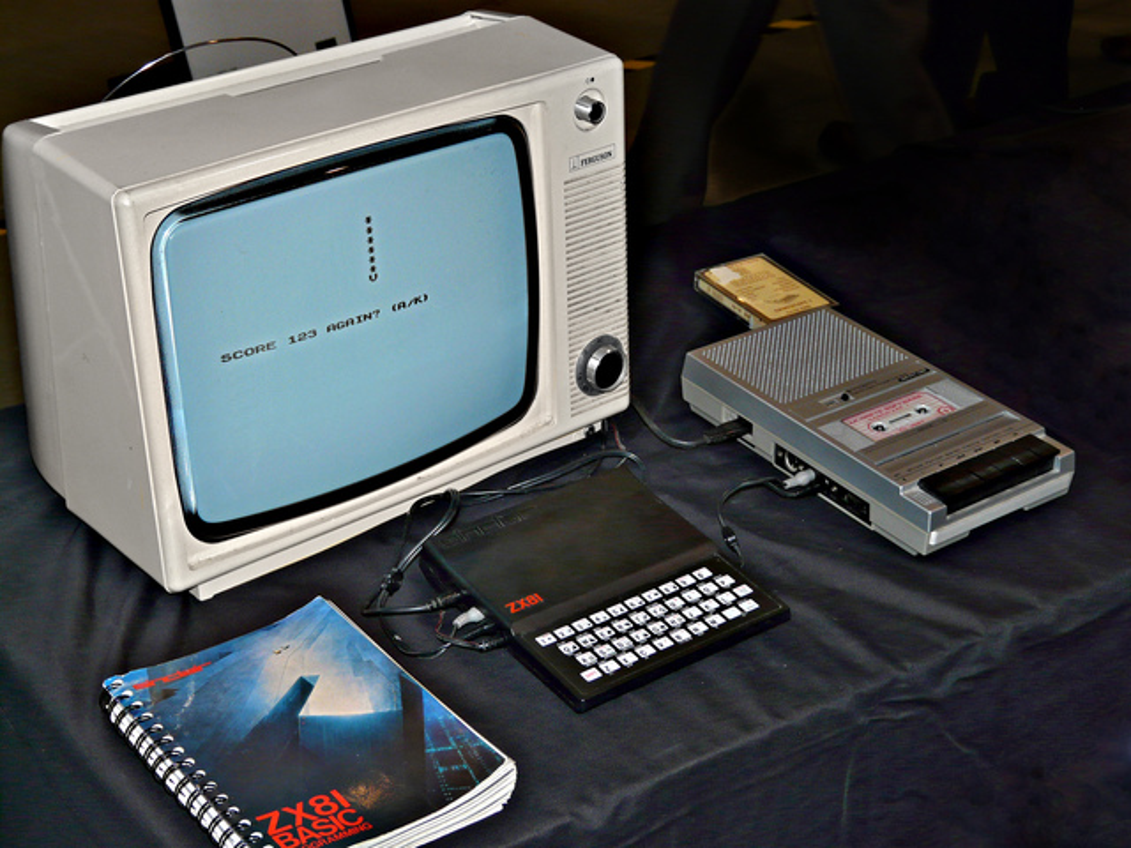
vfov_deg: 23.7
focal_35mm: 62
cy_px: 424
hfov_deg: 31.2
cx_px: 566
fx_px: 2026
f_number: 3.2
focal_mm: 10.2
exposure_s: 1/50
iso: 100
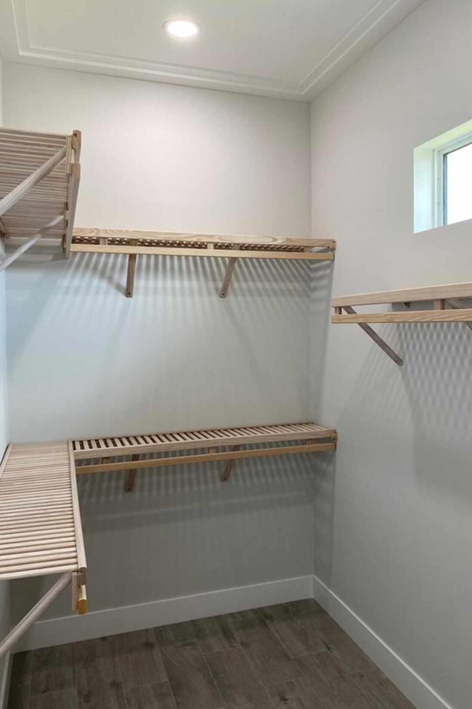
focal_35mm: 28
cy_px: 345
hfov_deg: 46.4
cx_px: 248
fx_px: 551
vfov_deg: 65.5
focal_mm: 4.25
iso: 80
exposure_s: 1/120
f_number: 1.8
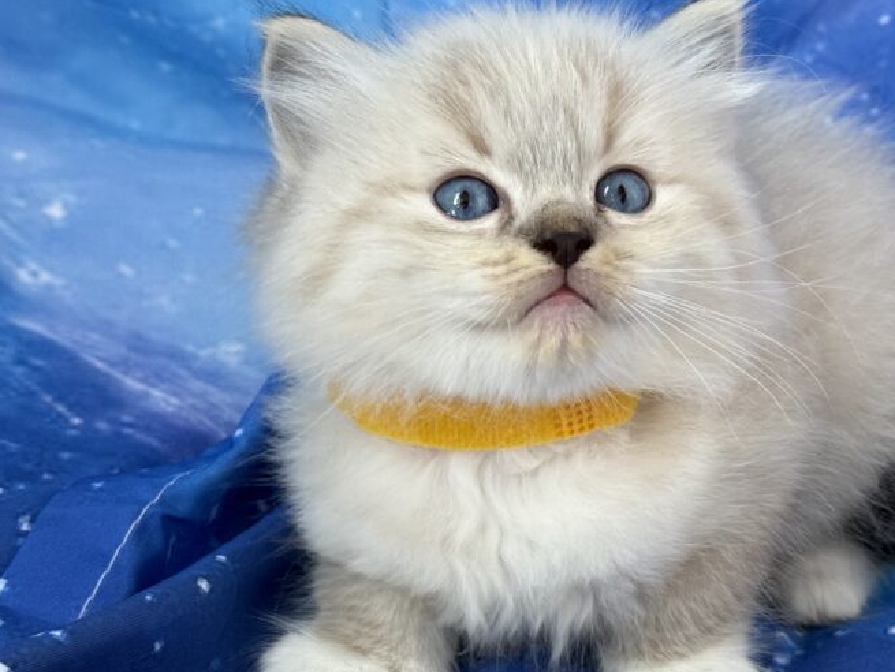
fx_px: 1940
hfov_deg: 25.8
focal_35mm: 75
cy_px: 376
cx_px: 607
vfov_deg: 19.6
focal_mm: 6.76
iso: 125
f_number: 1.78
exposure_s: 1/60
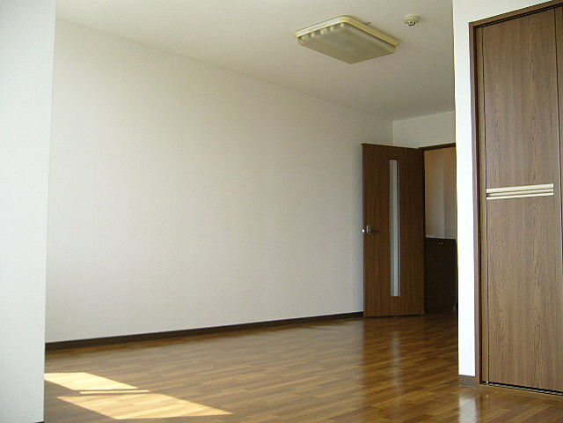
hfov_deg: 52.6
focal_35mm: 35
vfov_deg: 40.7
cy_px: 212
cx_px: 282
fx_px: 569
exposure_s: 1/50
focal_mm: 5.8
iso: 80
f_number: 2.8
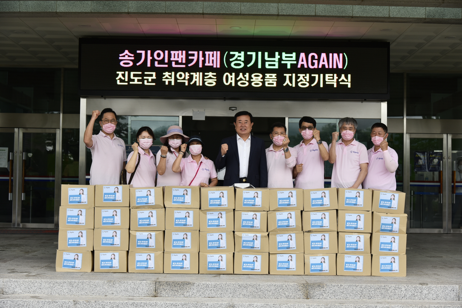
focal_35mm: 55
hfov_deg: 36.2
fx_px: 706
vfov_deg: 24.6
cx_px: 231
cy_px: 154
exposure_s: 1/125
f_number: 5
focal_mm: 55
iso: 160
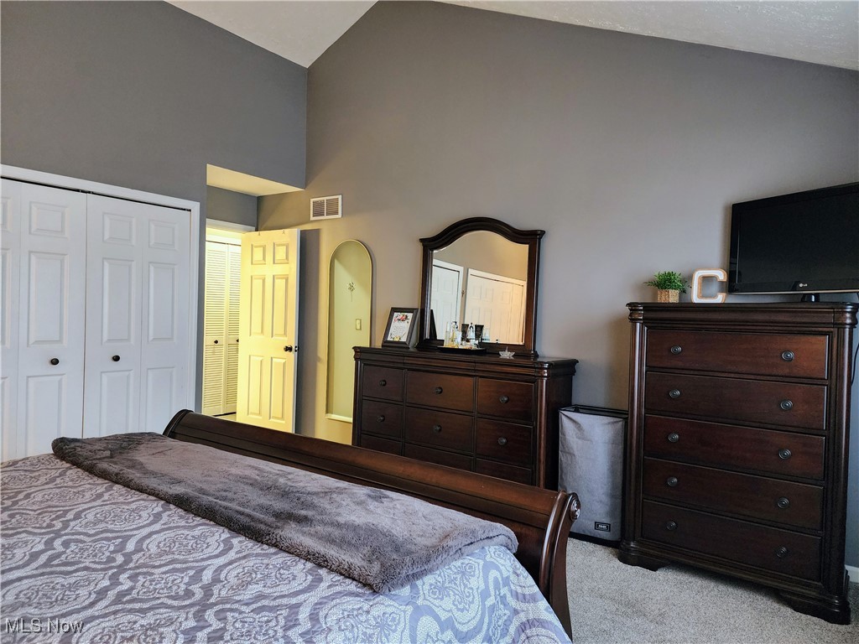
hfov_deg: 73.9
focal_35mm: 23
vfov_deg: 58.9
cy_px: 322
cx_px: 430
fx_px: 571
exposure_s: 1/40
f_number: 1.8
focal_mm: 6.4
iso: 500
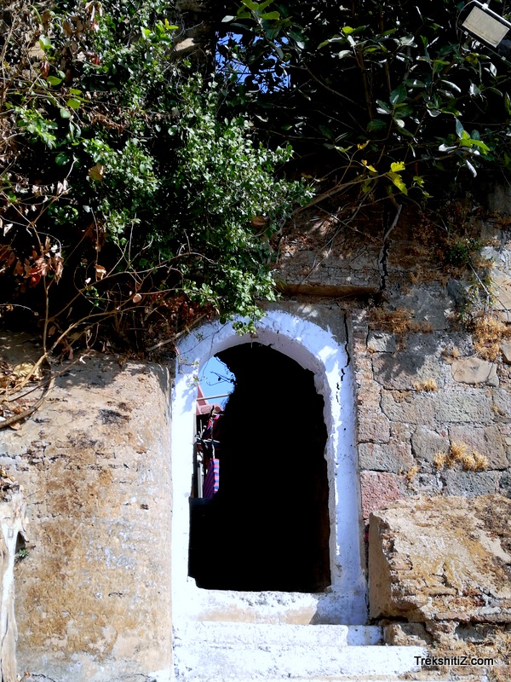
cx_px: 256
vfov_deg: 46.8
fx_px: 787
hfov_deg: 36.0
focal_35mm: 40
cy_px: 341
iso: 50
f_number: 2.2
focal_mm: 3.81
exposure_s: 1/501
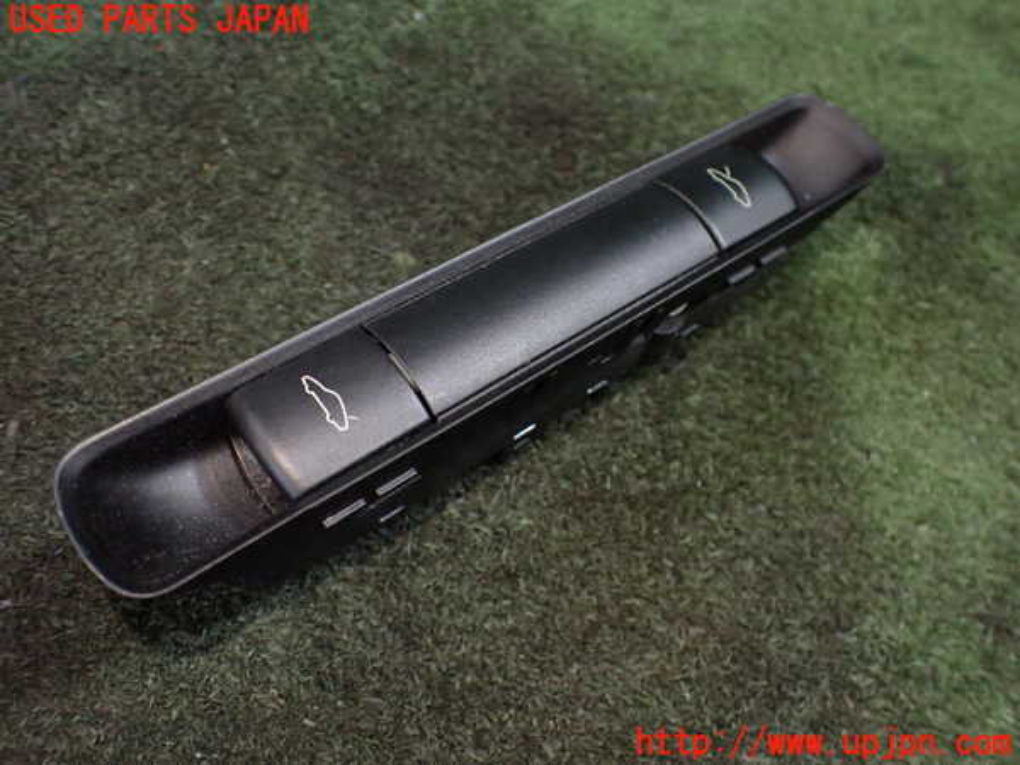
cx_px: 510
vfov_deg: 46.8
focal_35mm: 30
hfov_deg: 60.0
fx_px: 884
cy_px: 382
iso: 800
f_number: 2.3
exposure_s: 1/125
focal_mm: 5.4
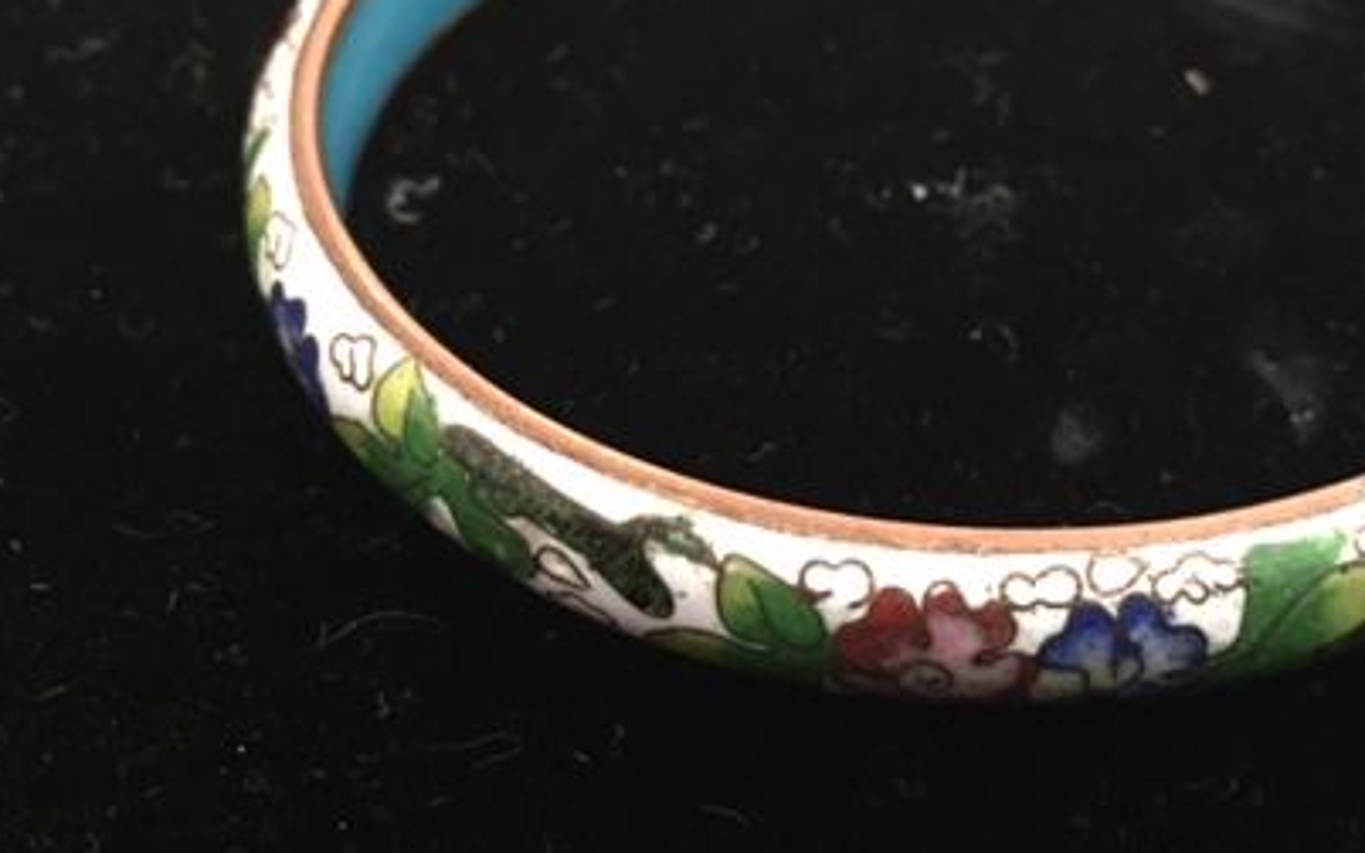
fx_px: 1822
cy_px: 316
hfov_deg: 40.9
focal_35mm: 49
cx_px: 791
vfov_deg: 26.2
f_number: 2.2
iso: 320
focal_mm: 4.15
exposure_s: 1/17
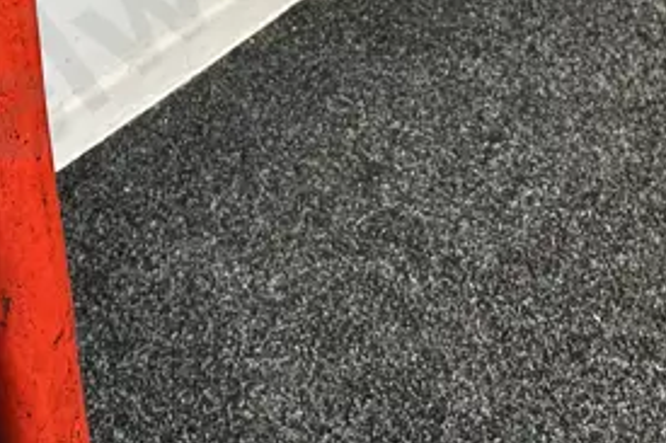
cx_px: 404
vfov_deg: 14.0
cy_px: -177
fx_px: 1719
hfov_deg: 21.9
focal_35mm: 93
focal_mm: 6.86
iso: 160
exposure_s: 1/50
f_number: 1.78
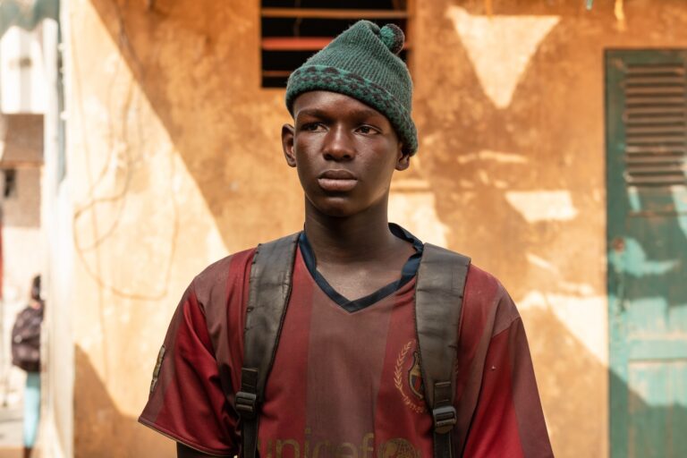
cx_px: 344
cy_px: 229
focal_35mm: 112
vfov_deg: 12.2
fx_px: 2137
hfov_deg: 18.3
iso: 160
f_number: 4
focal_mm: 74.4
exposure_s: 1/1000
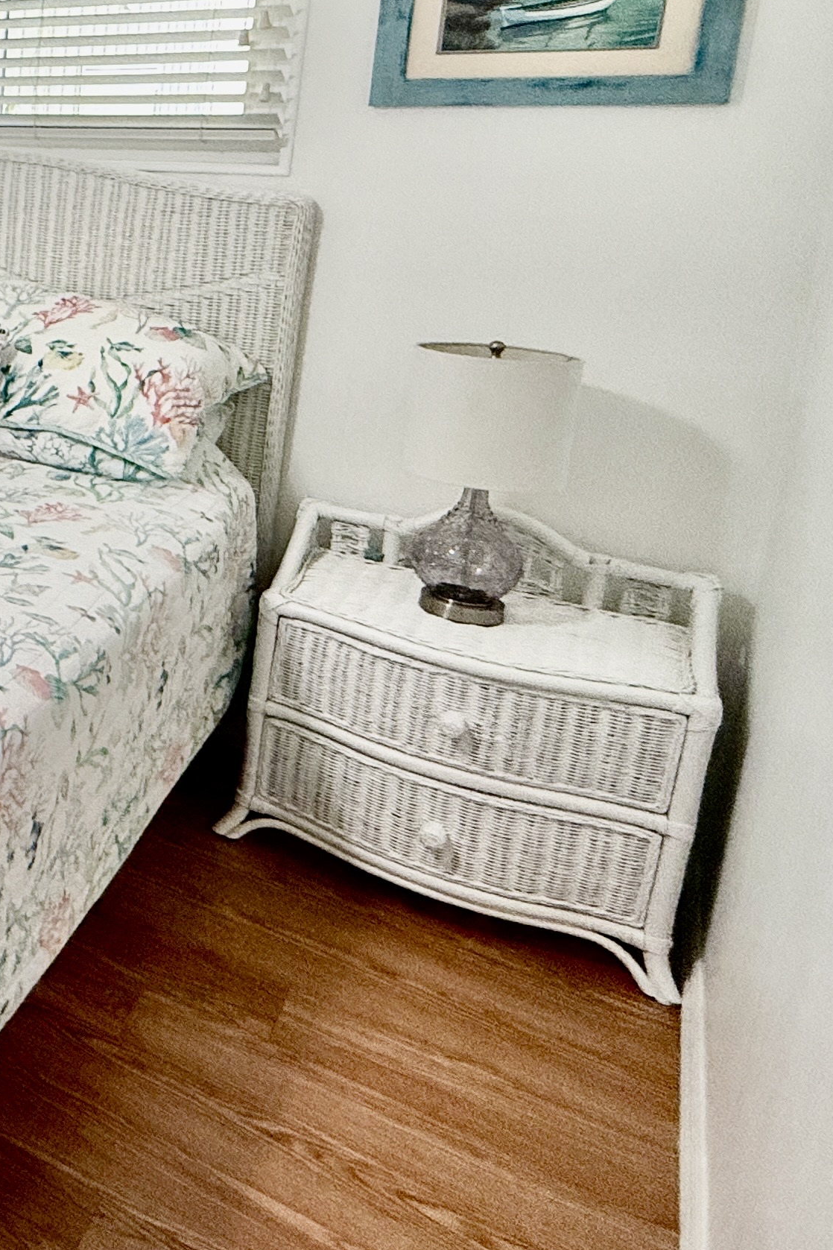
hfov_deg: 24.8
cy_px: 323
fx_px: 1215
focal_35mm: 35
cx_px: -528
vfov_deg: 52.2
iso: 320
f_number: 2.2
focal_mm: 2.22
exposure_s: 1/120
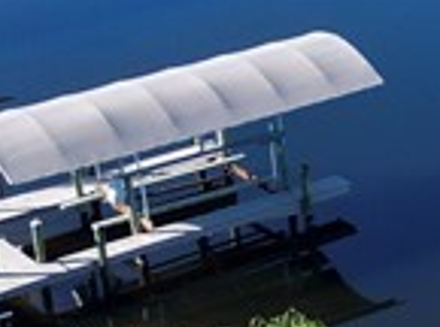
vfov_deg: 8.7
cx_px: 1017
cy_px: 79
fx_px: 2155
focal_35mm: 170
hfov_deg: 10.3
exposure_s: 1/2000
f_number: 1.7
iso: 110
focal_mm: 6.72
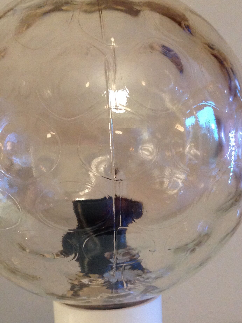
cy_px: 185
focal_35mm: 49
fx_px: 458
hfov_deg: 29.5
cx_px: 99
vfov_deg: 38.9
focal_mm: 4.28
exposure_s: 1/17
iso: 320
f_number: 2.4
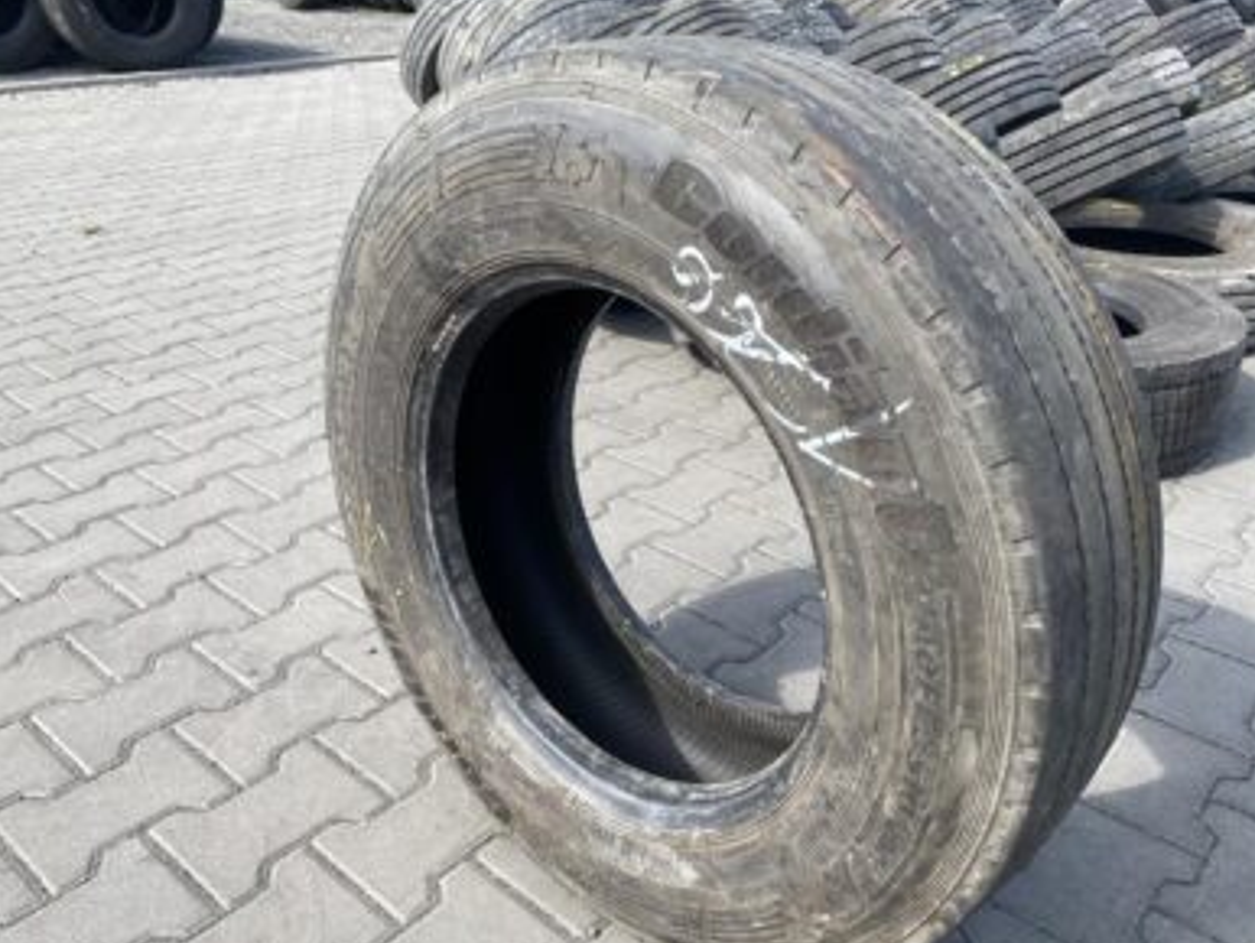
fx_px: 1052
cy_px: 502
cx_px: 693
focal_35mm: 29
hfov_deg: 61.5
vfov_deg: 48.2
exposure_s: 1/1016
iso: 32
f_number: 1.8
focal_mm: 4.25
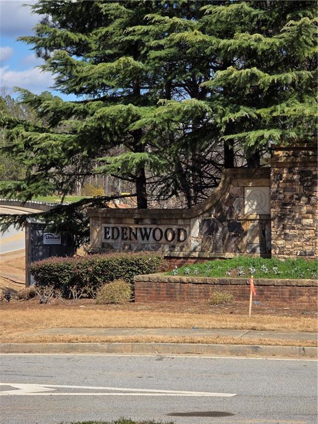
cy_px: 212
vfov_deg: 17.1
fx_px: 1409
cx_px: 159
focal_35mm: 115
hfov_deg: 12.9
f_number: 3.4
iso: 64
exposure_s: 1/1472
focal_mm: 18.6
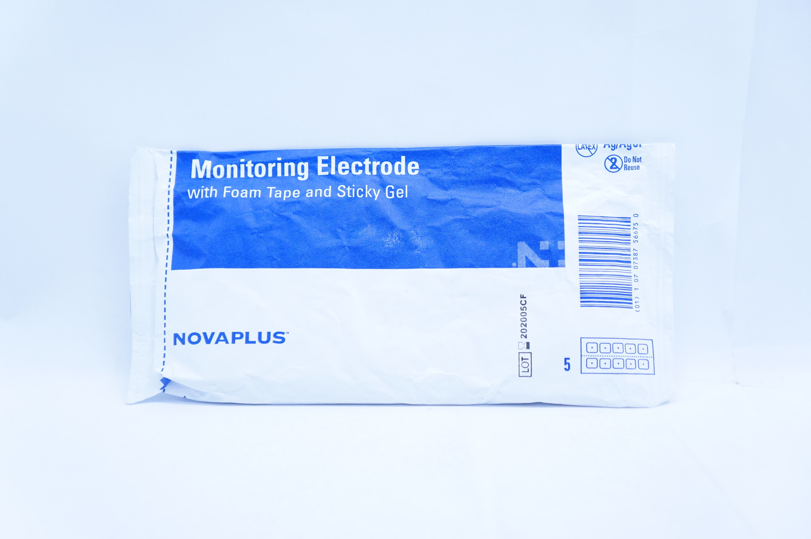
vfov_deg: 28.9
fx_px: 1046
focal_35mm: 46
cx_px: 406
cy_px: 270
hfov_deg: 42.4
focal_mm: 31
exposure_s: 1/200
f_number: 4
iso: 800
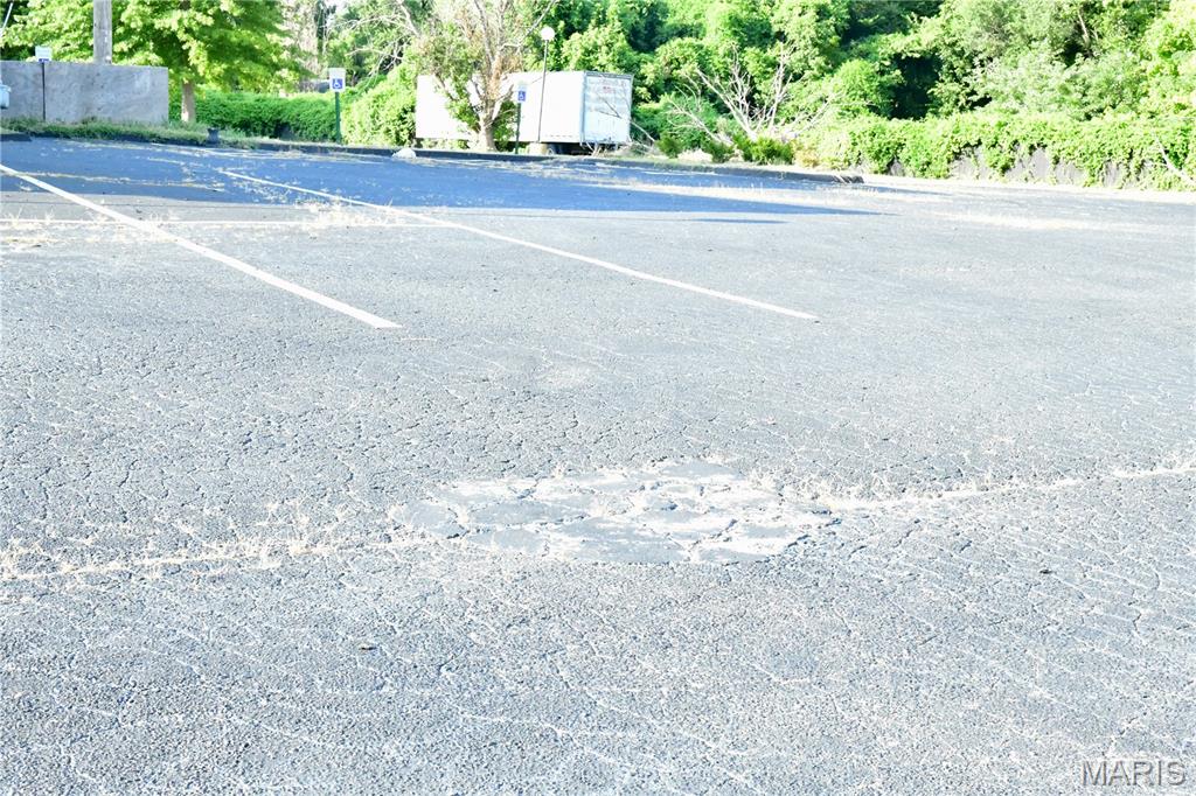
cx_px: 598
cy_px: 398
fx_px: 1660
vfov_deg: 27.0
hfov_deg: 39.6
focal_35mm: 50
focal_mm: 50
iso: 20000
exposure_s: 1/1000
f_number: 16
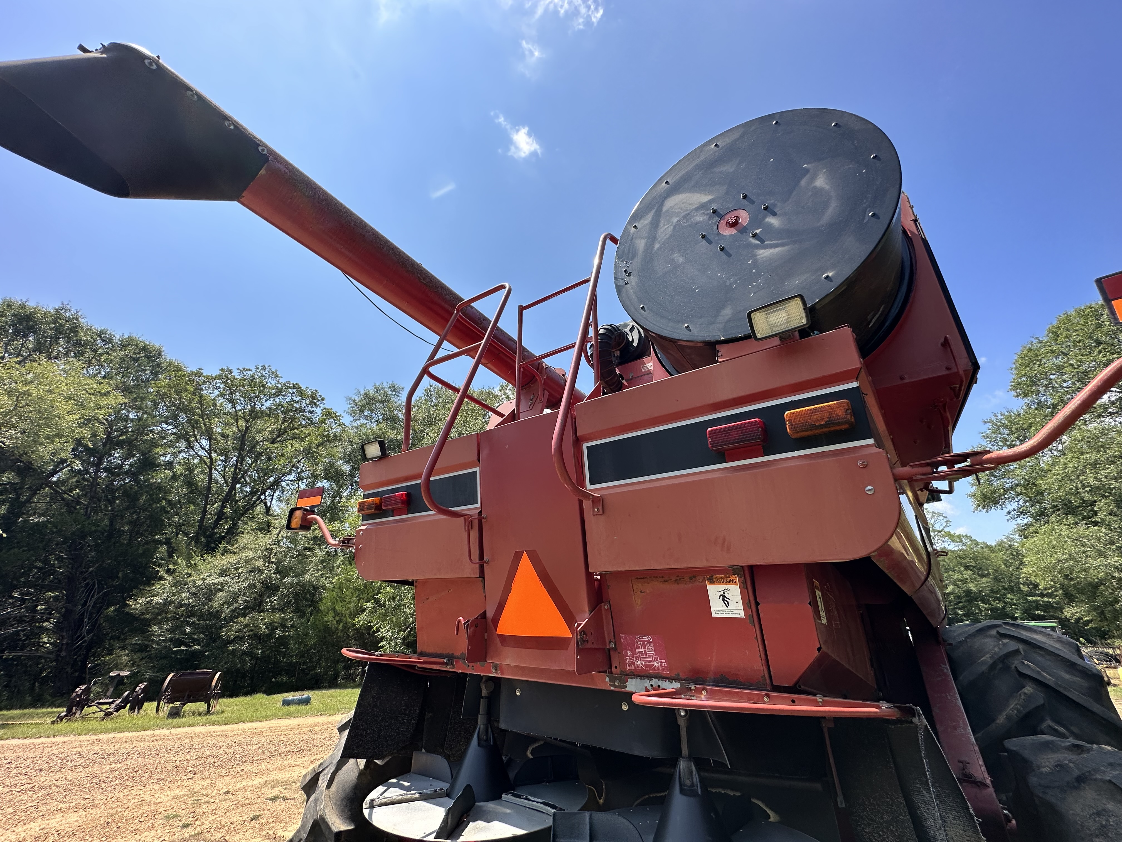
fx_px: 454
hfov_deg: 102.1
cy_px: 421
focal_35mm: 14
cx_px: 561
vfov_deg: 85.7
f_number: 2.2
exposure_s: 1/1125
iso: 50
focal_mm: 2.22
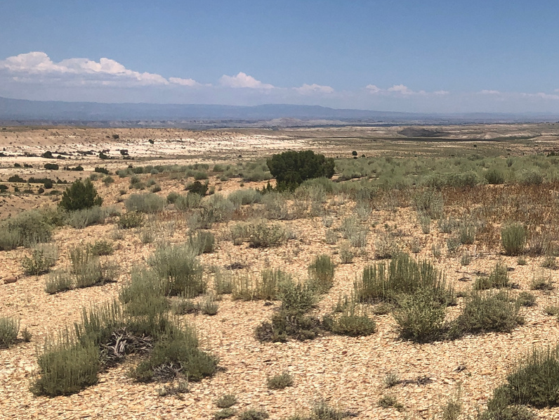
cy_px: 291
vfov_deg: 23.2
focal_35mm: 63
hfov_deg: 28.2
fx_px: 1017
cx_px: 598
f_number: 1.8
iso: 25
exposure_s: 1/4808
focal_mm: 4
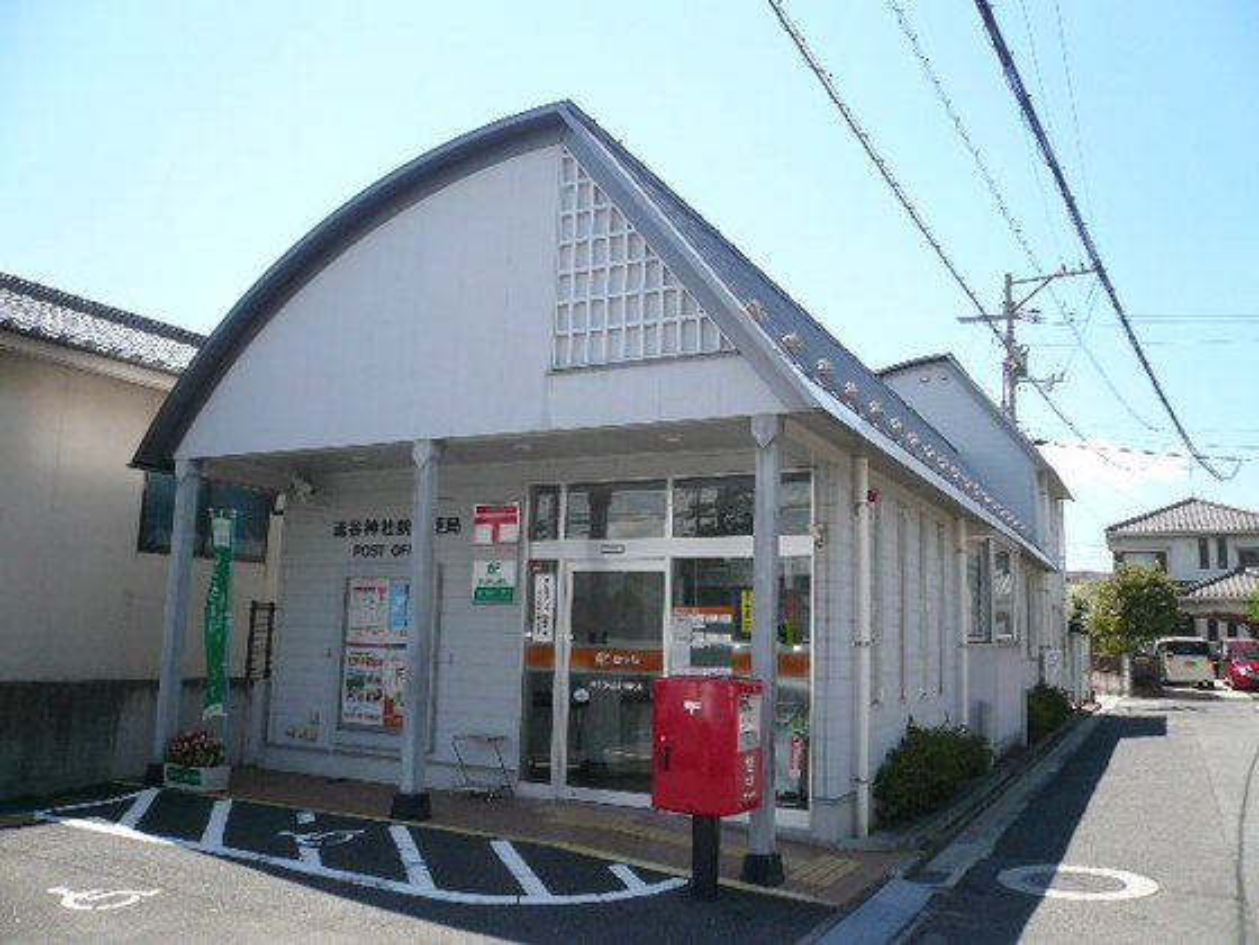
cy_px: 472
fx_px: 1018
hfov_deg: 63.4
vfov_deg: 49.7
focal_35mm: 28
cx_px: 630
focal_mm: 4.6
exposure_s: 1/800
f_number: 2.8
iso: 100
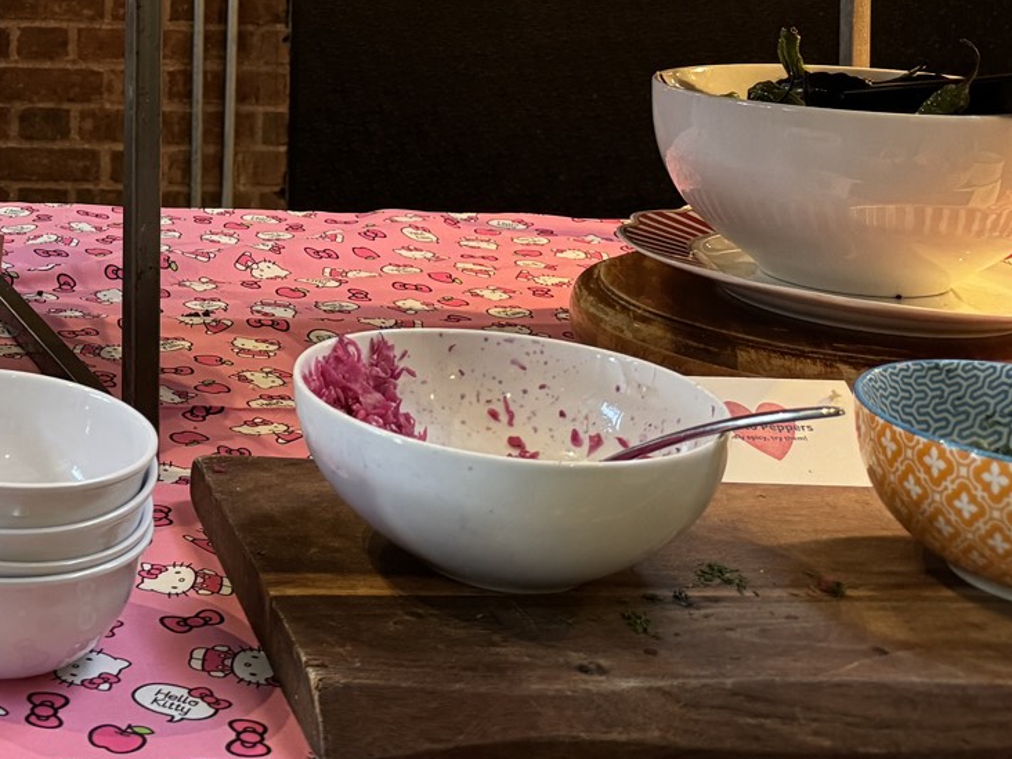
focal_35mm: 59
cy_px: -156
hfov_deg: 29.3
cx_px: -119
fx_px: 1725
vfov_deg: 22.8
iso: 320
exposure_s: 1/60
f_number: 1.78
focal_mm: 6.76
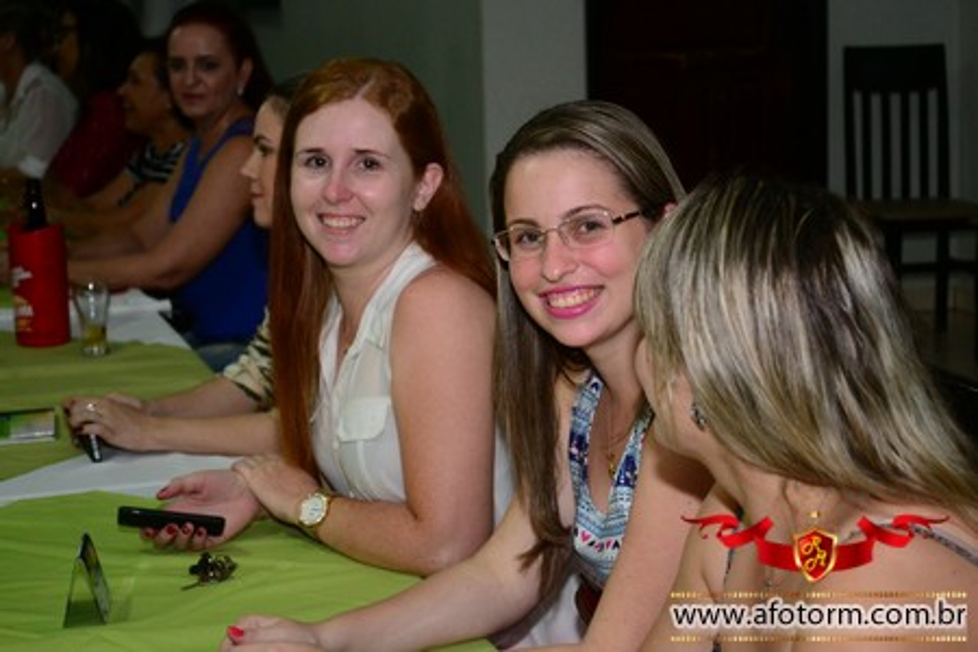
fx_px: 2241
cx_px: 489
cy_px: 326
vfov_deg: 16.6
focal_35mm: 82
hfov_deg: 24.6
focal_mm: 55
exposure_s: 1/60
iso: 1600
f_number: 5.6
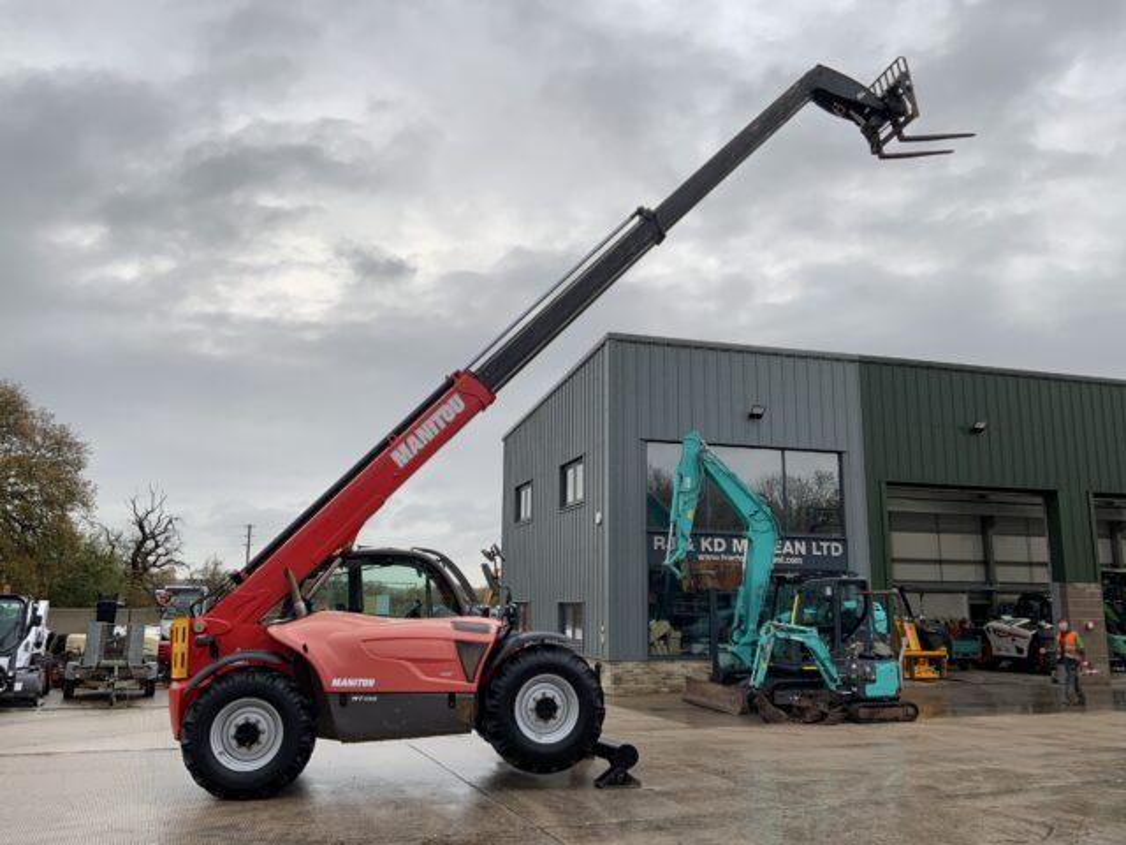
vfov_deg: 48.2
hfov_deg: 61.7
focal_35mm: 29
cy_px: 422
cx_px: 563
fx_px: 943
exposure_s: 1/122
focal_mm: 3
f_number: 1.8
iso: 20
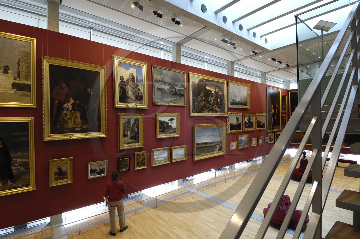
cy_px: 120
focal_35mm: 18
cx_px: 180
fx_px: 180
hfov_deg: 90.1
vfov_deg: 67.2
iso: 100
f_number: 10
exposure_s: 1/1.25
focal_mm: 12
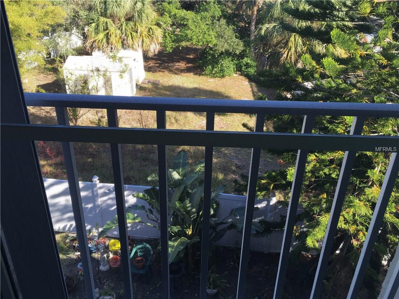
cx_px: 200
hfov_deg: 61.7
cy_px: 150
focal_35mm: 29
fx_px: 334
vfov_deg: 48.2
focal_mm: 4.15
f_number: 2.2
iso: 25
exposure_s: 1/224
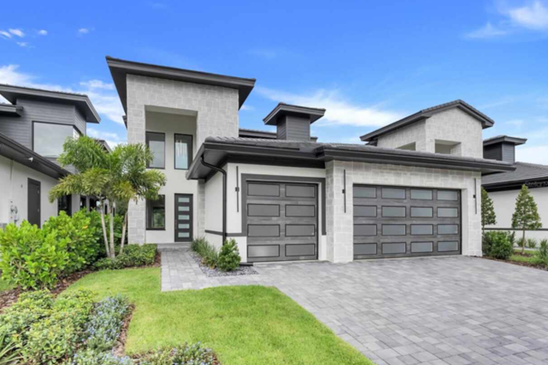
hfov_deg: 86.9
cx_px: 268
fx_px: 289
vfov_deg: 64.5
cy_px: 184
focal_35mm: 19
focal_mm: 12
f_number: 9
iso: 100
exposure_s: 1/25
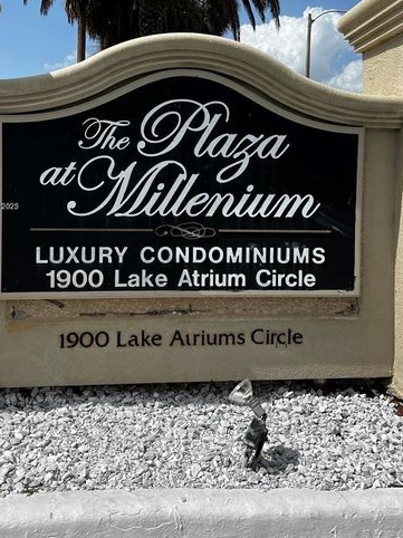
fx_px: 559
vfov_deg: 50.9
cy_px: 207
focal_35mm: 36
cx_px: 184
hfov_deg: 39.6
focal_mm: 5.7
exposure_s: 1/5319
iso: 50
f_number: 1.5
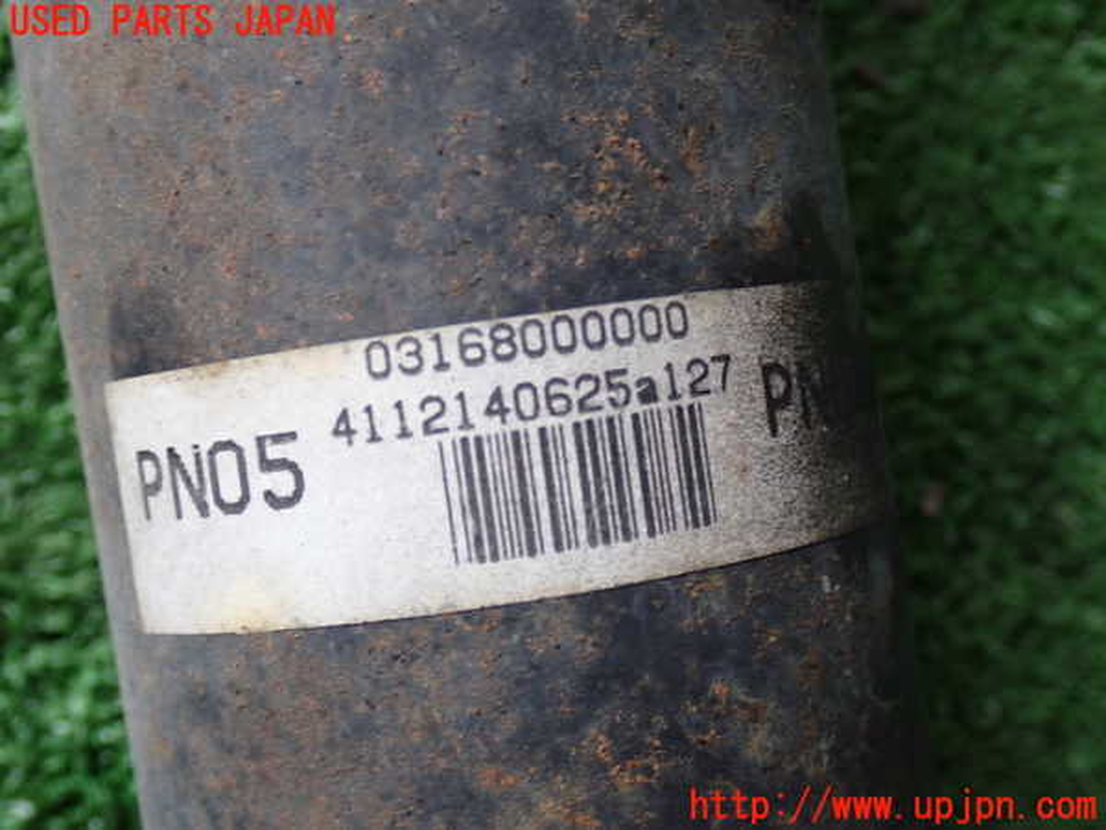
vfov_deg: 30.9
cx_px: 553
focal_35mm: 47
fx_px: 1502
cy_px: 415
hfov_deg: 40.4
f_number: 3.1
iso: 500
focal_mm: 8.4
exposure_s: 1/50
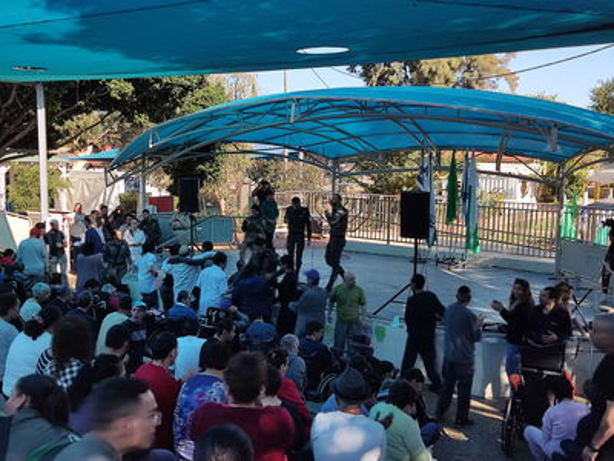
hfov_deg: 47.9
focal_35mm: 39
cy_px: 230
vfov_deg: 36.8
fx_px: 692
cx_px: 307
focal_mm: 4.71
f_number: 1.79
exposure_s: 1/802
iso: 50
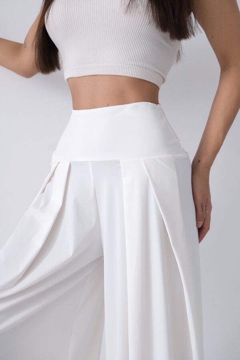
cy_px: 180
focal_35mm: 41
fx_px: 410
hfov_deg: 32.6
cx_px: 120
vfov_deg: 47.4
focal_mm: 27.5
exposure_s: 1/60
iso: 2000
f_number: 5.6
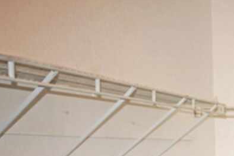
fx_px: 507
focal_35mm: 78
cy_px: 232
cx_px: 323
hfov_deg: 22.6
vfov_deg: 16.0
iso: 125
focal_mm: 16
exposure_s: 1/60
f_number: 4
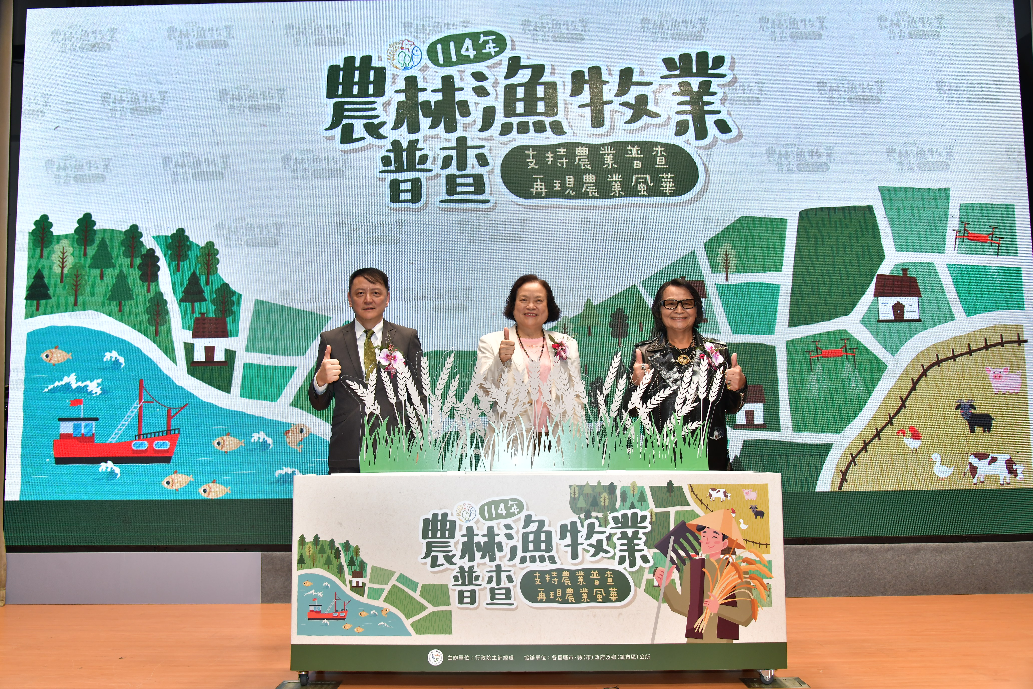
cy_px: 344
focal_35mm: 31
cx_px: 516
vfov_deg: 42.3
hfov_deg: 60.3
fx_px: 889
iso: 640
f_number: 6.3
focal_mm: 31
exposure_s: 1/100
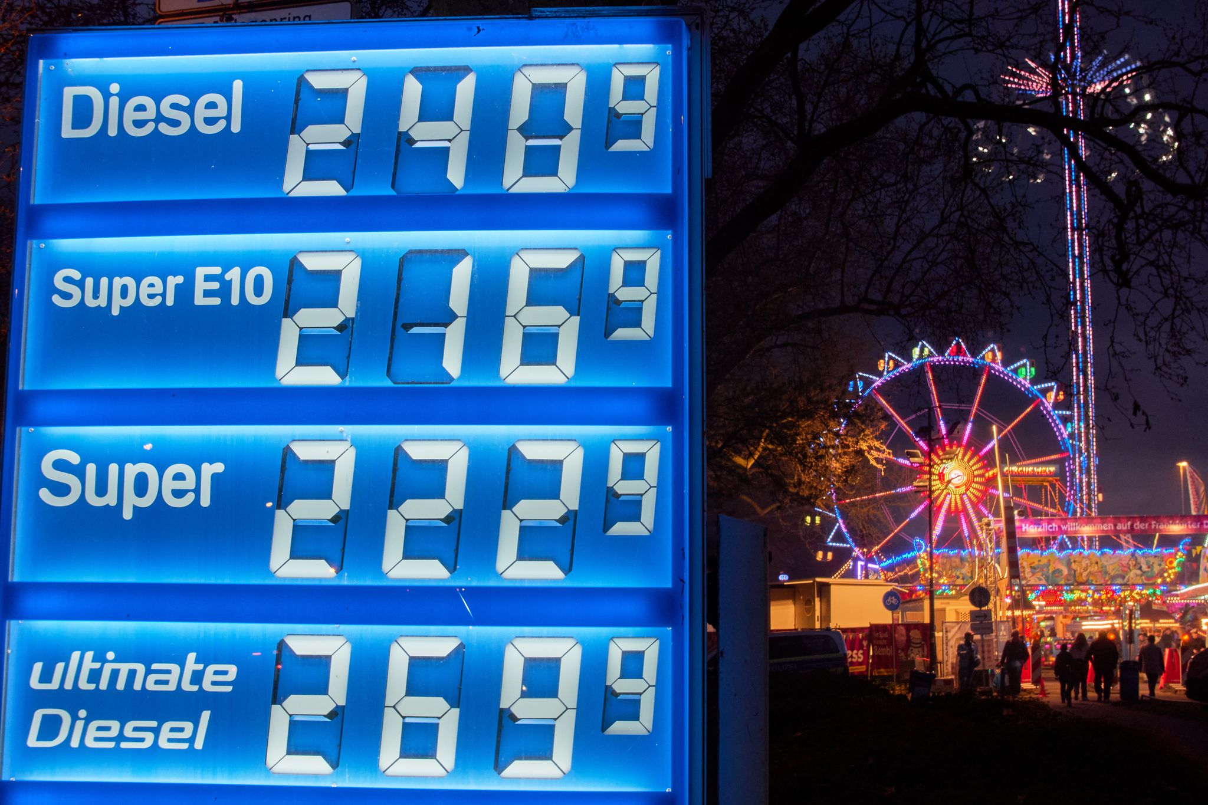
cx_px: 604
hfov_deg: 37.5
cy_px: 402
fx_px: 1778
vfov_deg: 25.5
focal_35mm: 53
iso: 250
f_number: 9
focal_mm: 19.5
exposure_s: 1/20
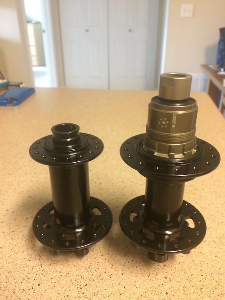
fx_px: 251
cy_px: 150
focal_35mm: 29
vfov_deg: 61.7
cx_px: 112
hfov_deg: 48.2
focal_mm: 4.15
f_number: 2.2
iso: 320
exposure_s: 1/15
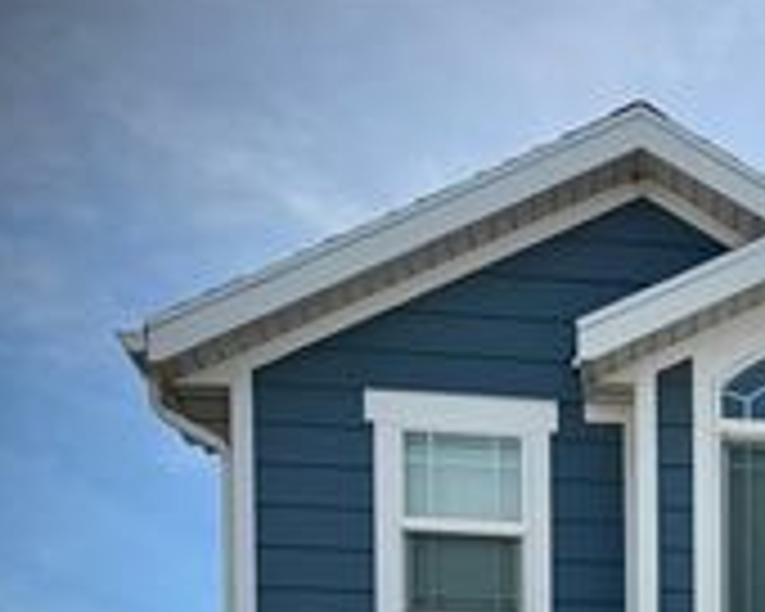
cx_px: 958
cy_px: 817
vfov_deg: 20.1
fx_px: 1562
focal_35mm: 69
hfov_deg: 24.5
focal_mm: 6.76
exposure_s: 1/8130
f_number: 1.78
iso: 100
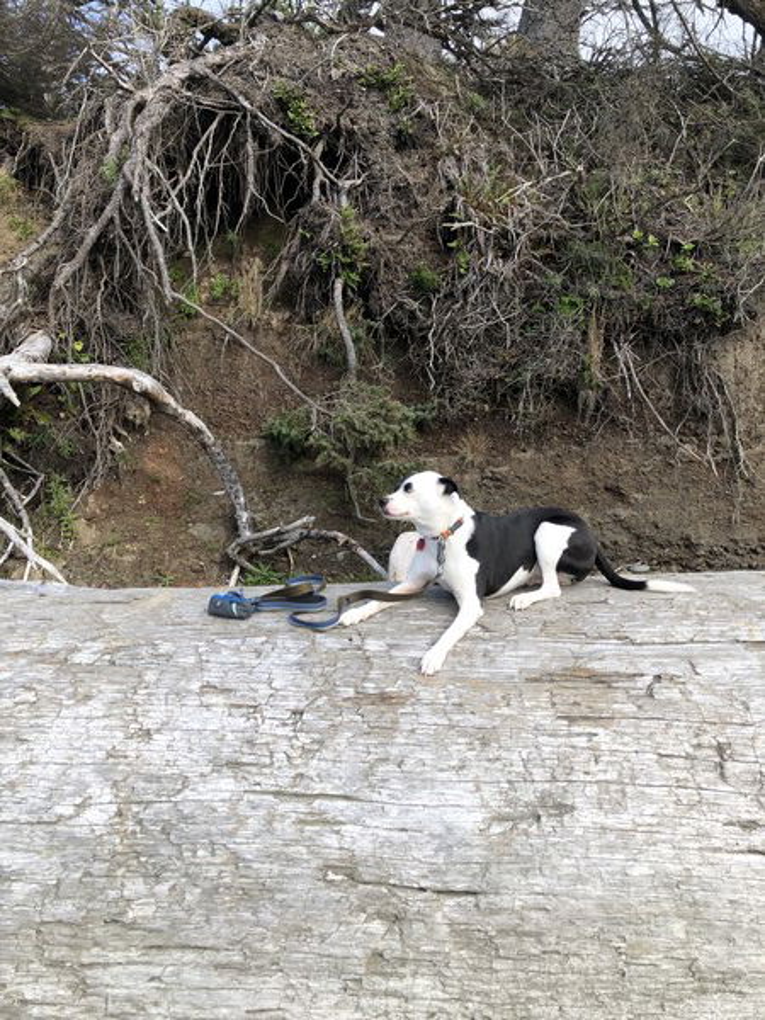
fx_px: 825
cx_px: 382
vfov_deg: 63.4
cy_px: 510
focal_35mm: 28
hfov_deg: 49.7
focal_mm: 3.99
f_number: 1.8
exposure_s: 1/1116
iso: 20
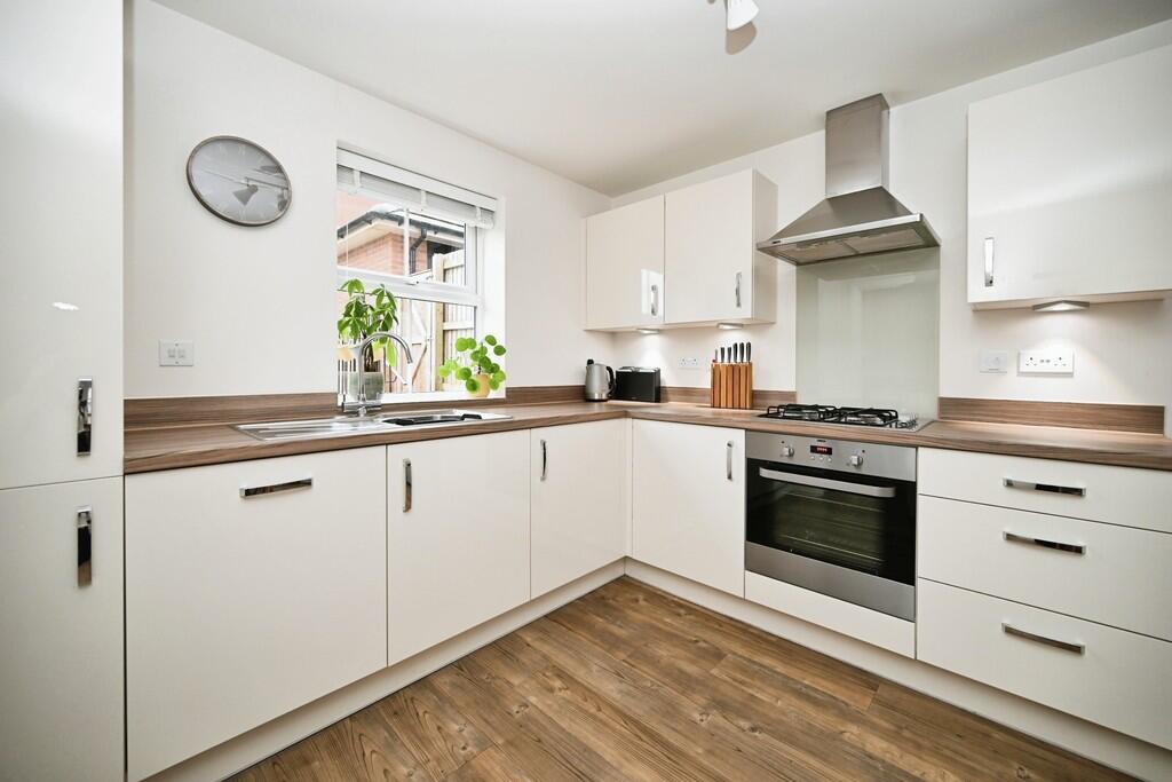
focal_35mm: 14
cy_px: 391
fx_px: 456
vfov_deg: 81.2
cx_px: 586
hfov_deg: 104.2
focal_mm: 14
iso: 720
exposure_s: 1/60
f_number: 4
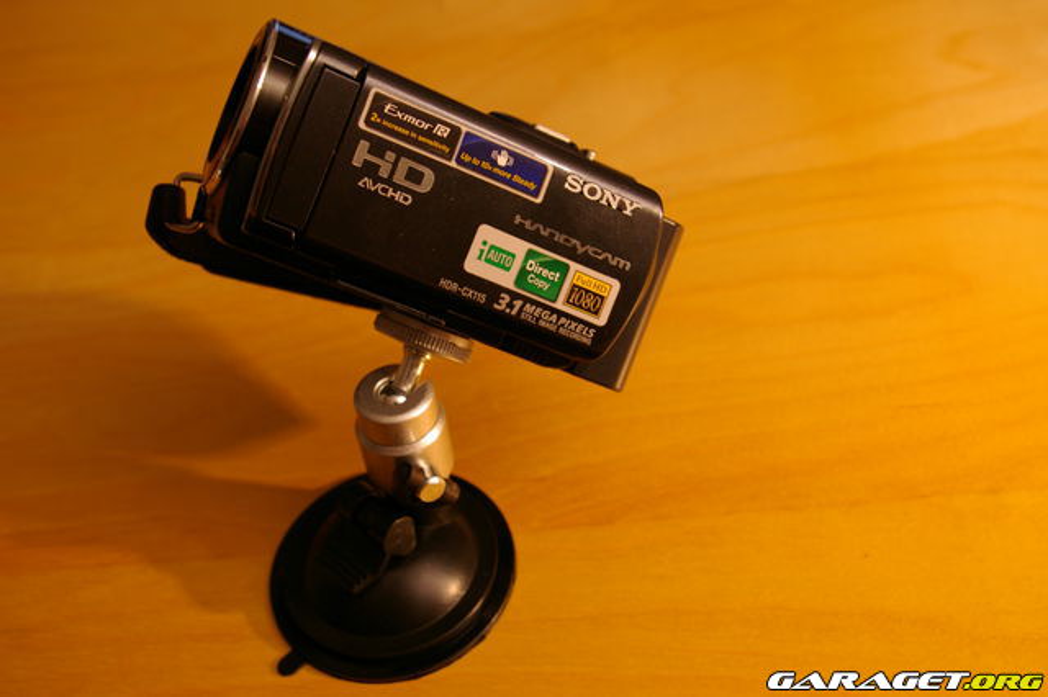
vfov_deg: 28.9
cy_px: 348
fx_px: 1353
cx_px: 524
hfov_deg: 42.3
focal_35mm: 46
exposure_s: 1/15
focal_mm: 31
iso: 400
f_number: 5.6
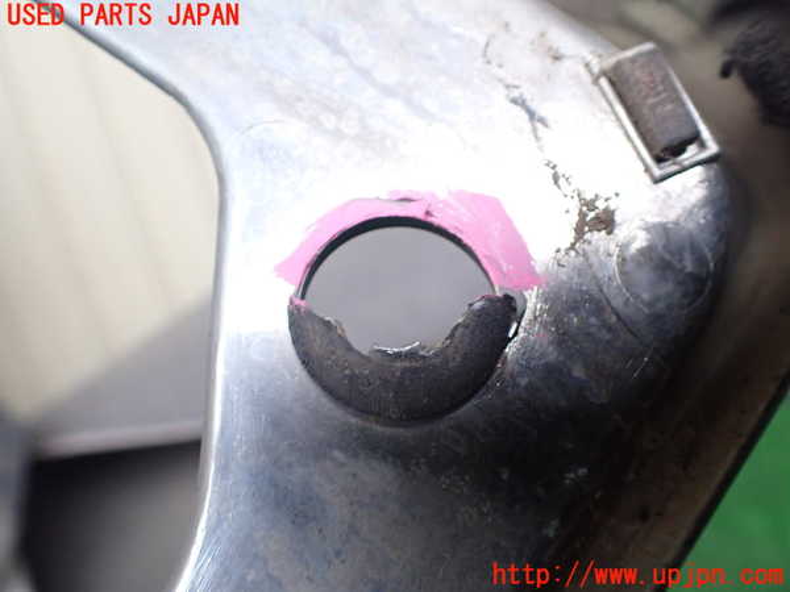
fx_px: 685
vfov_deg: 46.8
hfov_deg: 60.0
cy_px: 296
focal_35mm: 30
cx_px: 395
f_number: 2.3
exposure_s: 1/125
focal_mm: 5.4
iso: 500
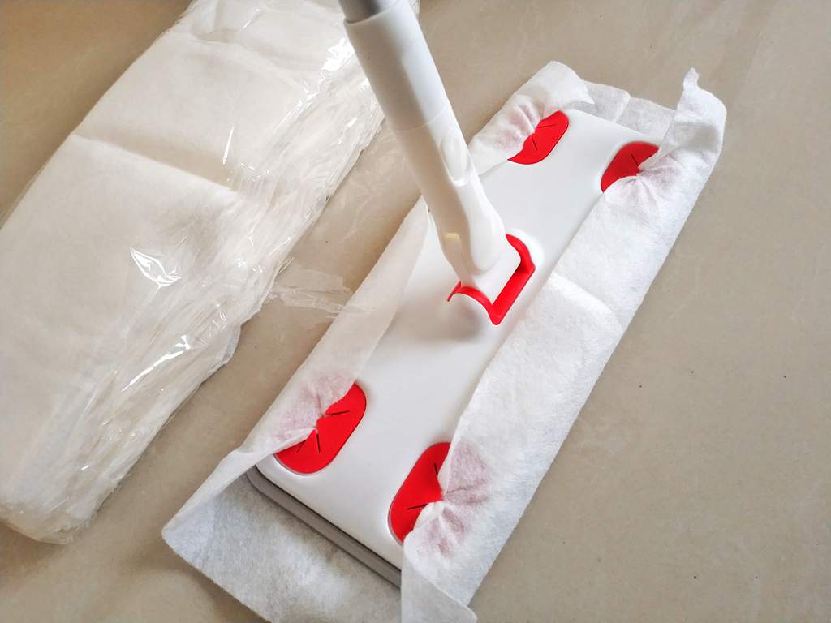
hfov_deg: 56.8
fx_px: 768
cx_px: 416
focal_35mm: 32
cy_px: 312
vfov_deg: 44.2
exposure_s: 1/50
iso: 222
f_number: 2
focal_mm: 4.5
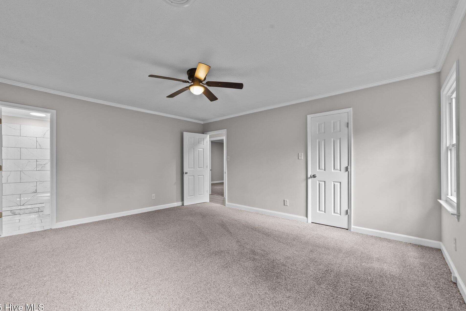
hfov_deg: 100.3
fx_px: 194
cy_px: 156
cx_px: 223
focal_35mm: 15
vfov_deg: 77.3
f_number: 8
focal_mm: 14
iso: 250
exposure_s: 1/3
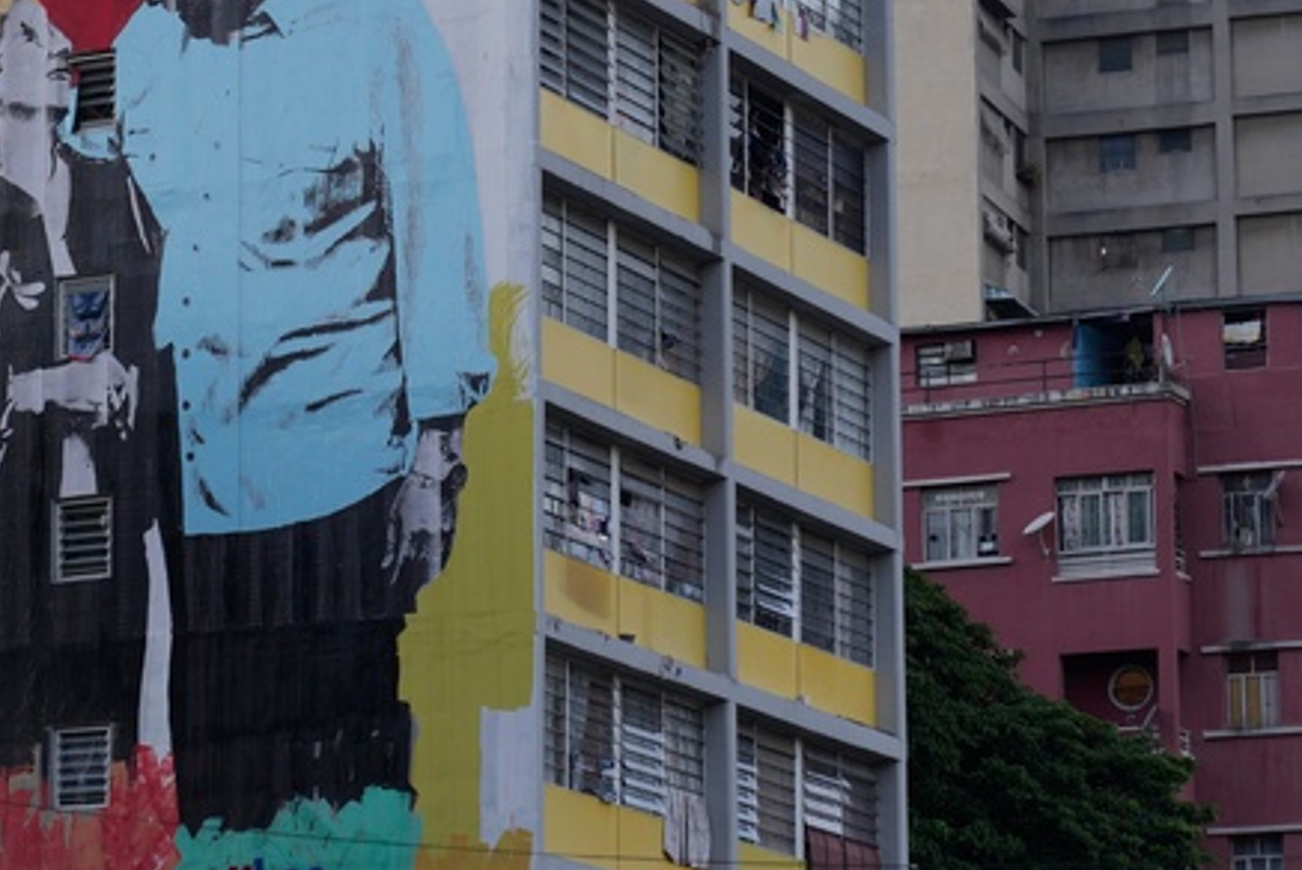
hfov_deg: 12.4
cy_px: 436
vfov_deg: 8.4
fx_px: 5935
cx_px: 116
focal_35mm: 164
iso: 160
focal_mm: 70
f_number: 3.2
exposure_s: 1/100
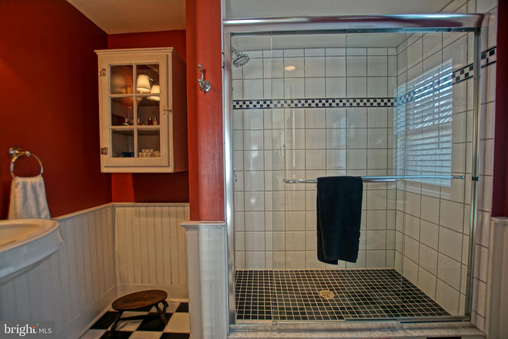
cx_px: 254
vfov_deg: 77.3
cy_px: 170
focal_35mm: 15
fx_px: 212
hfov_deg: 100.4
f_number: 3.5
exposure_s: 1/60
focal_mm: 10
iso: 500
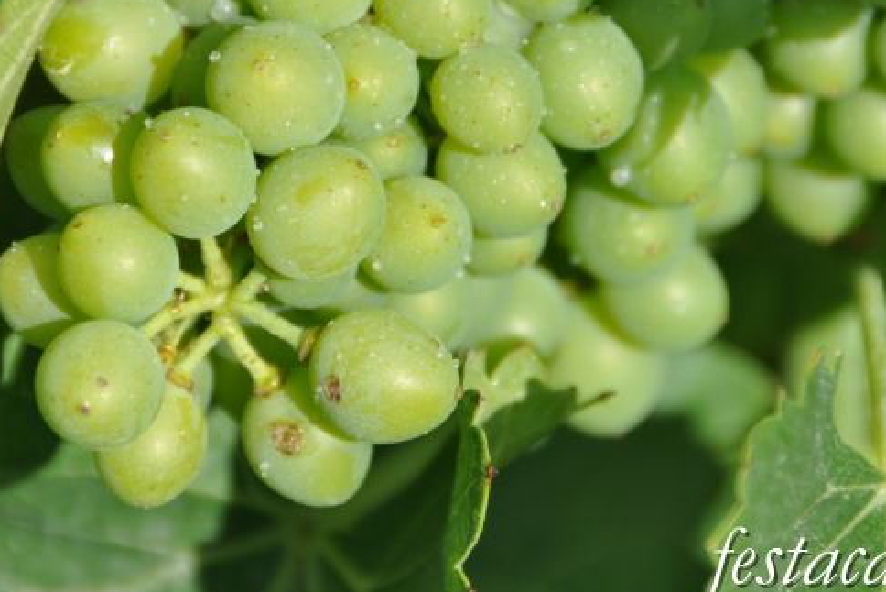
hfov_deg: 4.2
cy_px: 124
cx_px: 394
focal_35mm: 495
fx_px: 12185
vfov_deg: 2.8
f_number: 5.6
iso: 200
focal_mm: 200
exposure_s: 1/500
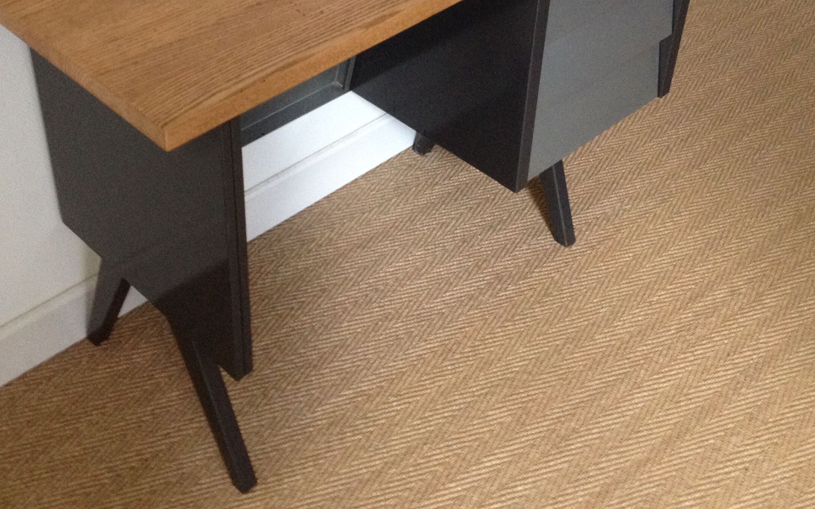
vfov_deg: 22.9
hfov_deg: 36.3
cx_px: 381
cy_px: 122
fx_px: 1244
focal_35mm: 56
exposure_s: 1/20
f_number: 2.4
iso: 250
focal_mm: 4.28
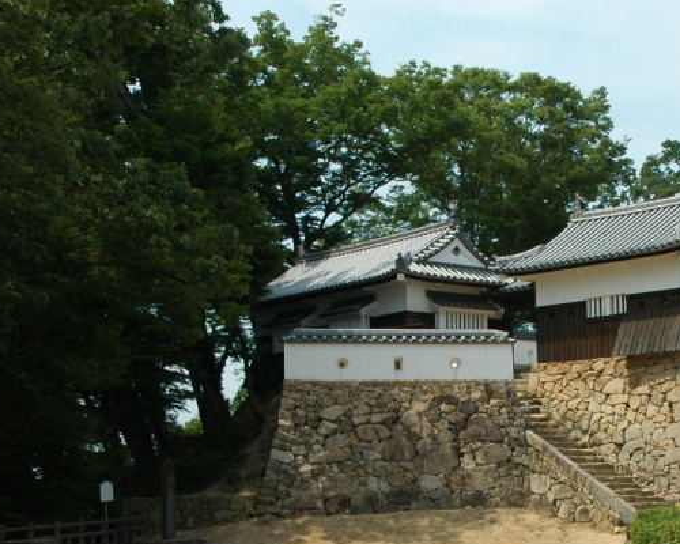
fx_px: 1448
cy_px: 462
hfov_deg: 25.6
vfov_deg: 20.9
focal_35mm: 72
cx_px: 609
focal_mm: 25
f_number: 10
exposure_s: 1/250
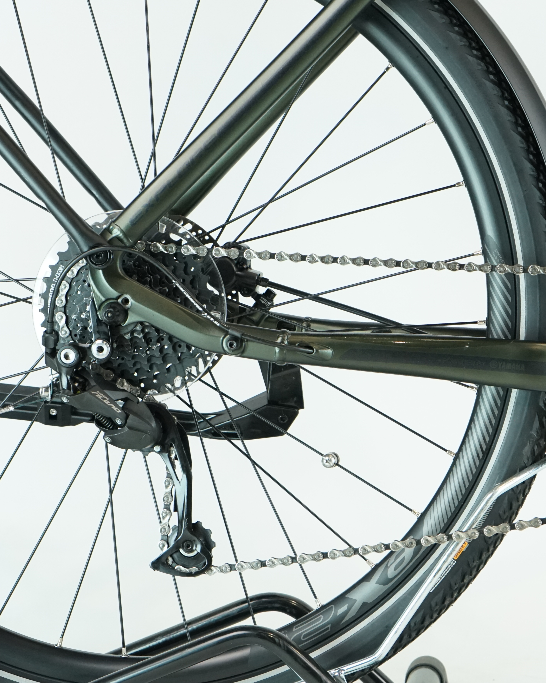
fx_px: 2262
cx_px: 464
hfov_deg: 13.7
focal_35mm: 112
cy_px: 327
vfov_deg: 17.2
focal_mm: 70
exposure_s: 1/200
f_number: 5.6
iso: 2000
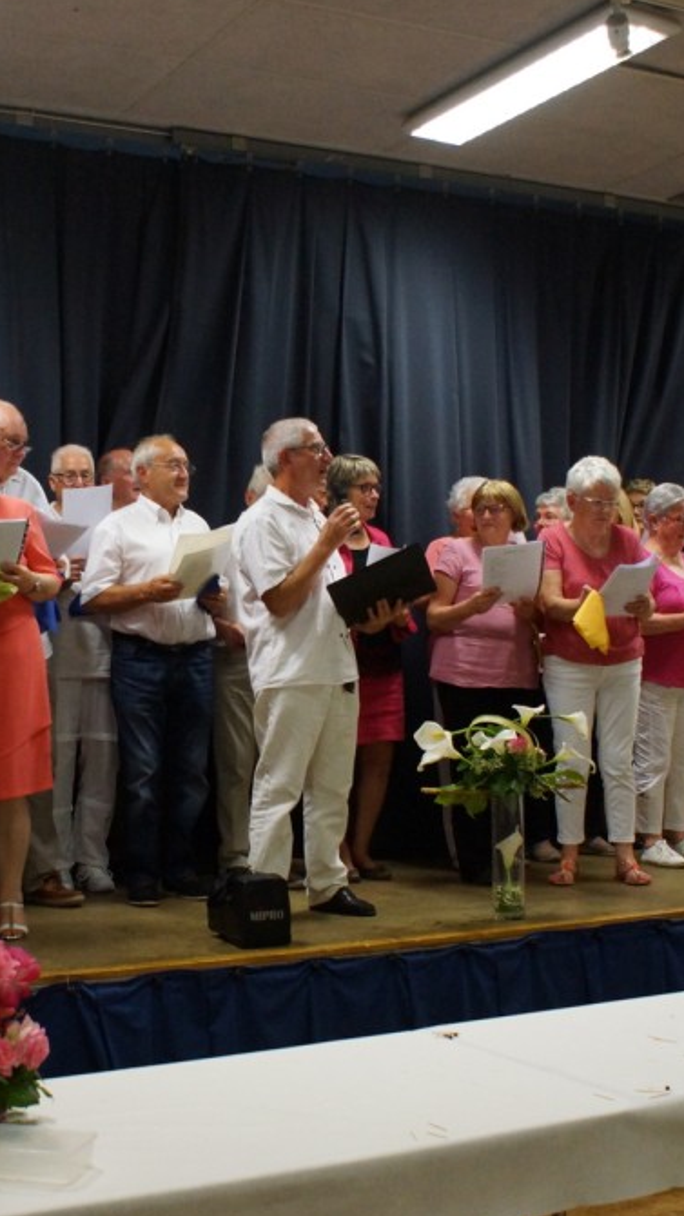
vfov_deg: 42.9
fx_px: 1547
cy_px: 610
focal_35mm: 48
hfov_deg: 24.7
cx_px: 198
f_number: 4
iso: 1600
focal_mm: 20
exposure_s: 1/100
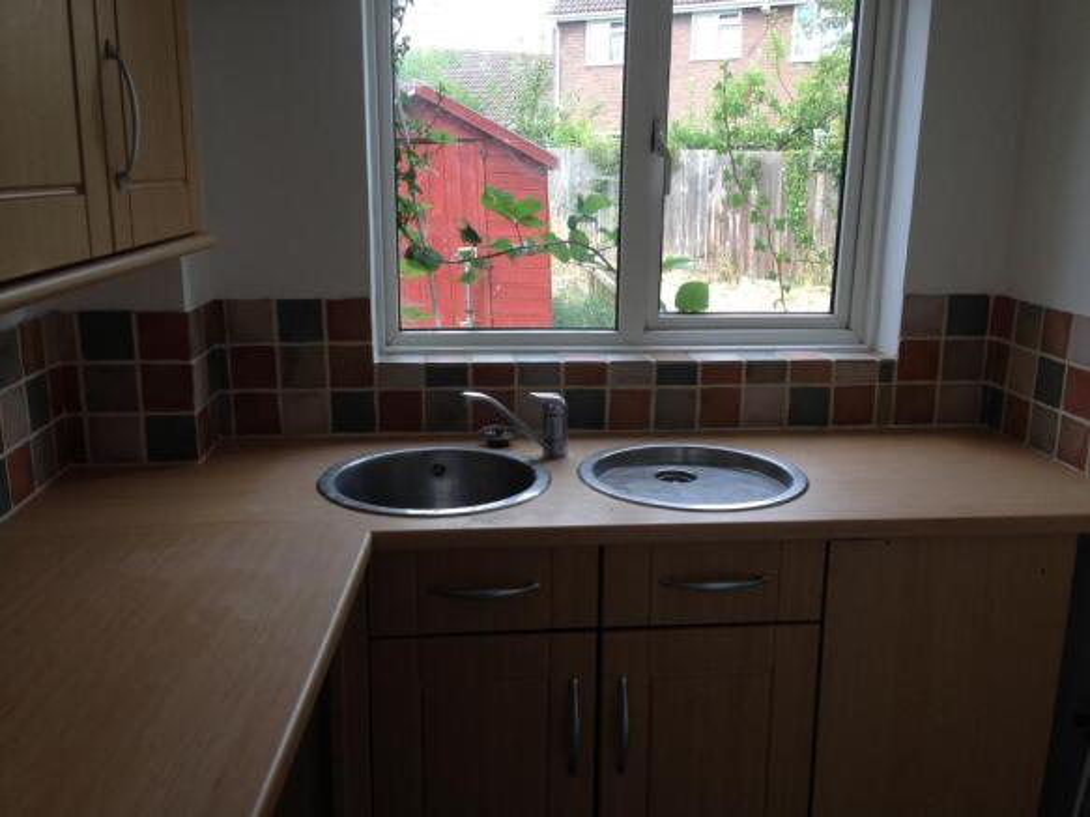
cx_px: 545
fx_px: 1039
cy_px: 408
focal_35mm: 33
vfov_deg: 42.9
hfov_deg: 55.4
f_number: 2.4
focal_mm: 4.12
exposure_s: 1/139
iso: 50
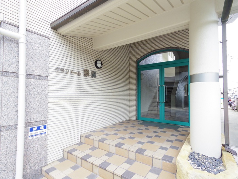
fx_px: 117
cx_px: 119
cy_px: 90
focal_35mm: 17
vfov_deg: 74.7
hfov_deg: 91.0
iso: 200
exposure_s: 1/60
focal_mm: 3.8
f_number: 4
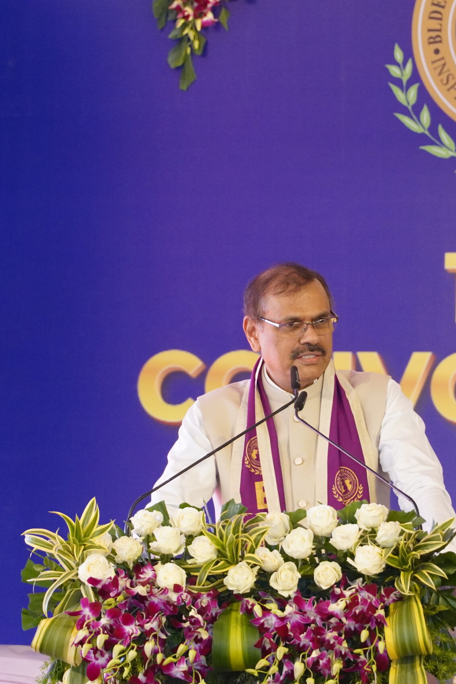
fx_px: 5790
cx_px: 264
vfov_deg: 6.8
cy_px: 341
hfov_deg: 4.5
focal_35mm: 305
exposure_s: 1/200
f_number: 5.6
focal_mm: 135
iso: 2000
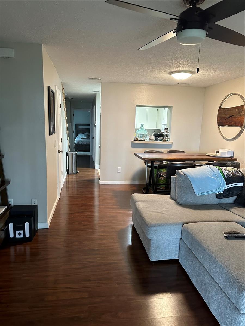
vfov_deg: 71.6
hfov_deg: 56.8
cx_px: 122
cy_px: 163
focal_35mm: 24
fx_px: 226
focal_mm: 6.86
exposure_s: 1/60
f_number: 1.78
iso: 500
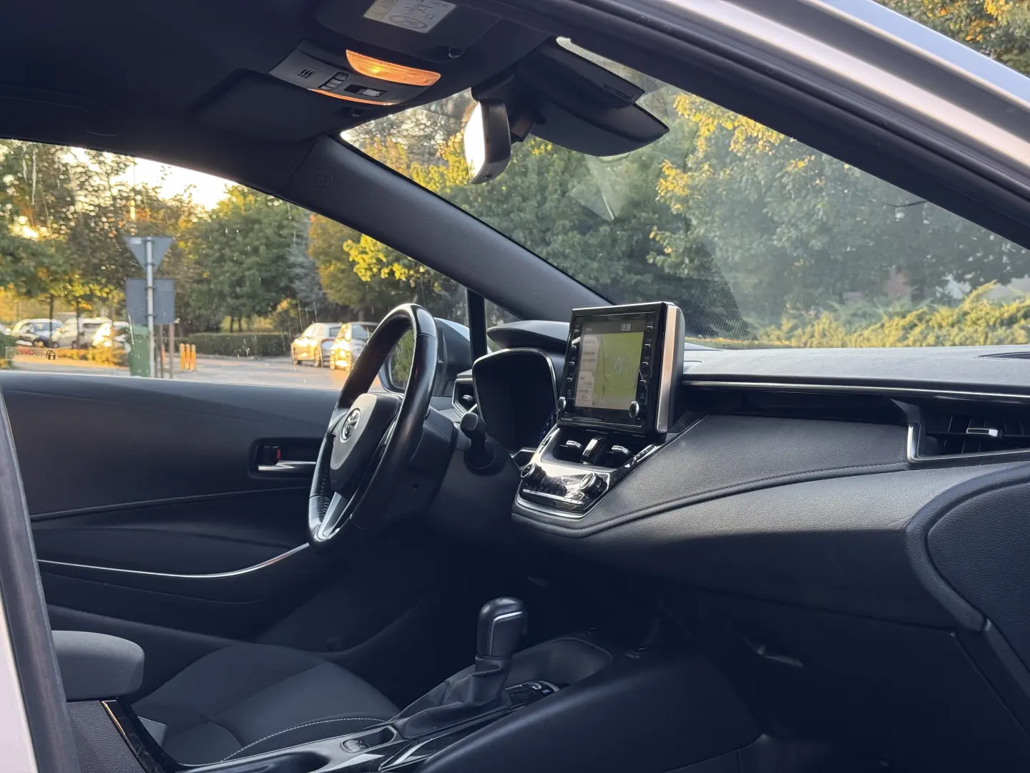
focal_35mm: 48
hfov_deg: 39.7
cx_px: 515
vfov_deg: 30.3
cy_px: 386
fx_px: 1428
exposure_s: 1/121
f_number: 1.78
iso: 100
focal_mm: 6.76
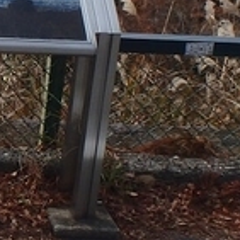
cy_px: 44
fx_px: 824
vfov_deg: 16.4
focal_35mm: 105
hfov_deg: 14.8
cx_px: -167
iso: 125
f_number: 6
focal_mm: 3.7
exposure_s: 1/400
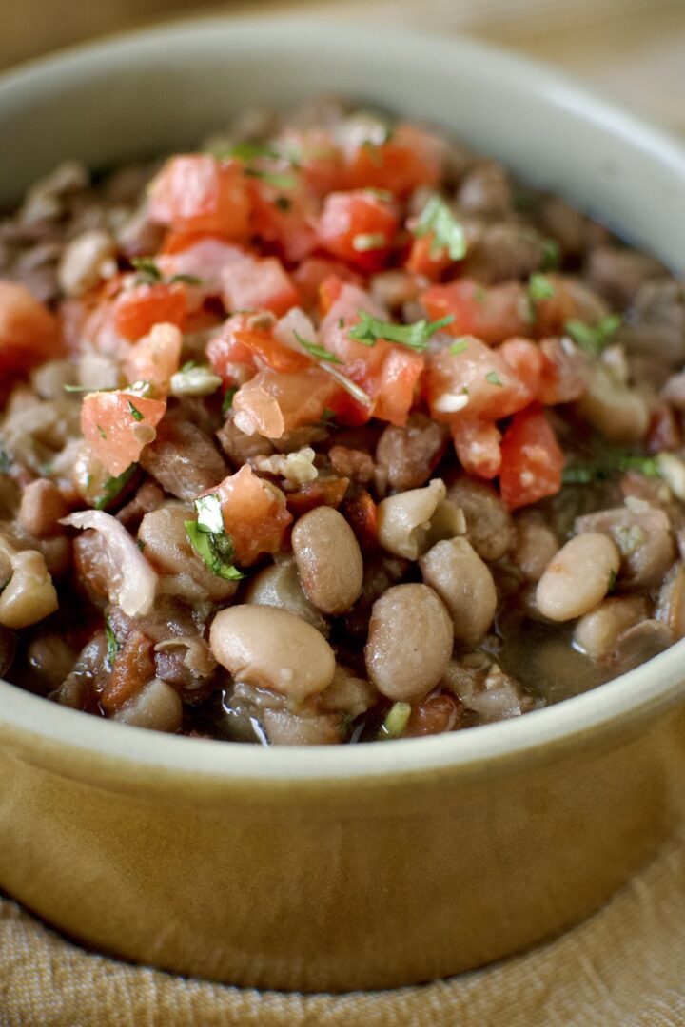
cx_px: 342
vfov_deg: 38.2
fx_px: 1484
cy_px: 514
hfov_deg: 26.0
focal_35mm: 52
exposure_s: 1/320
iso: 1000
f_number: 3.5
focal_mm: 35
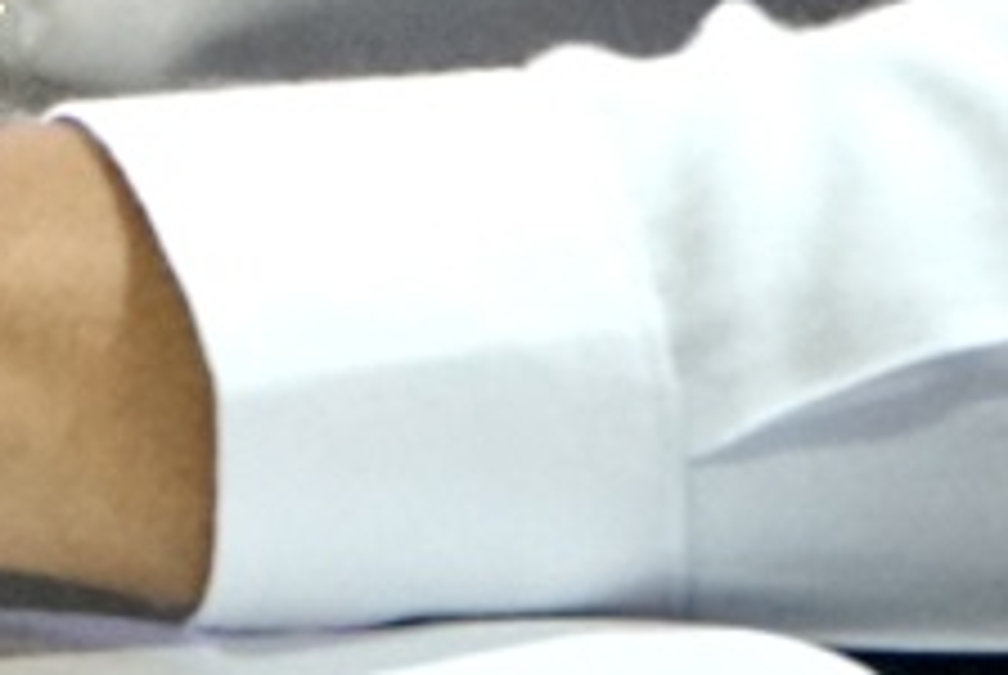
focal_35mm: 368
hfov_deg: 5.5
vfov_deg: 3.7
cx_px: -1071
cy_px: -1058
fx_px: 10317
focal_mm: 51
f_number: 4.5
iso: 4000
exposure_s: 1/80
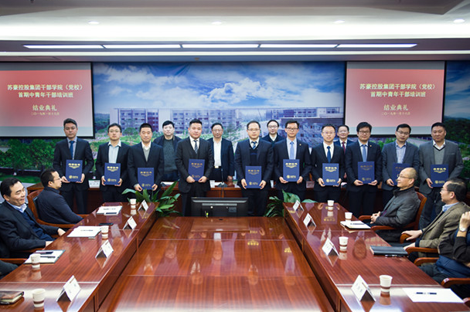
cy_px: 169
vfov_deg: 35.0
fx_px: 496
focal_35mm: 38
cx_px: 218
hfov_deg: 50.7
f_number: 2.8
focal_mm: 34
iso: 800
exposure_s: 1/160
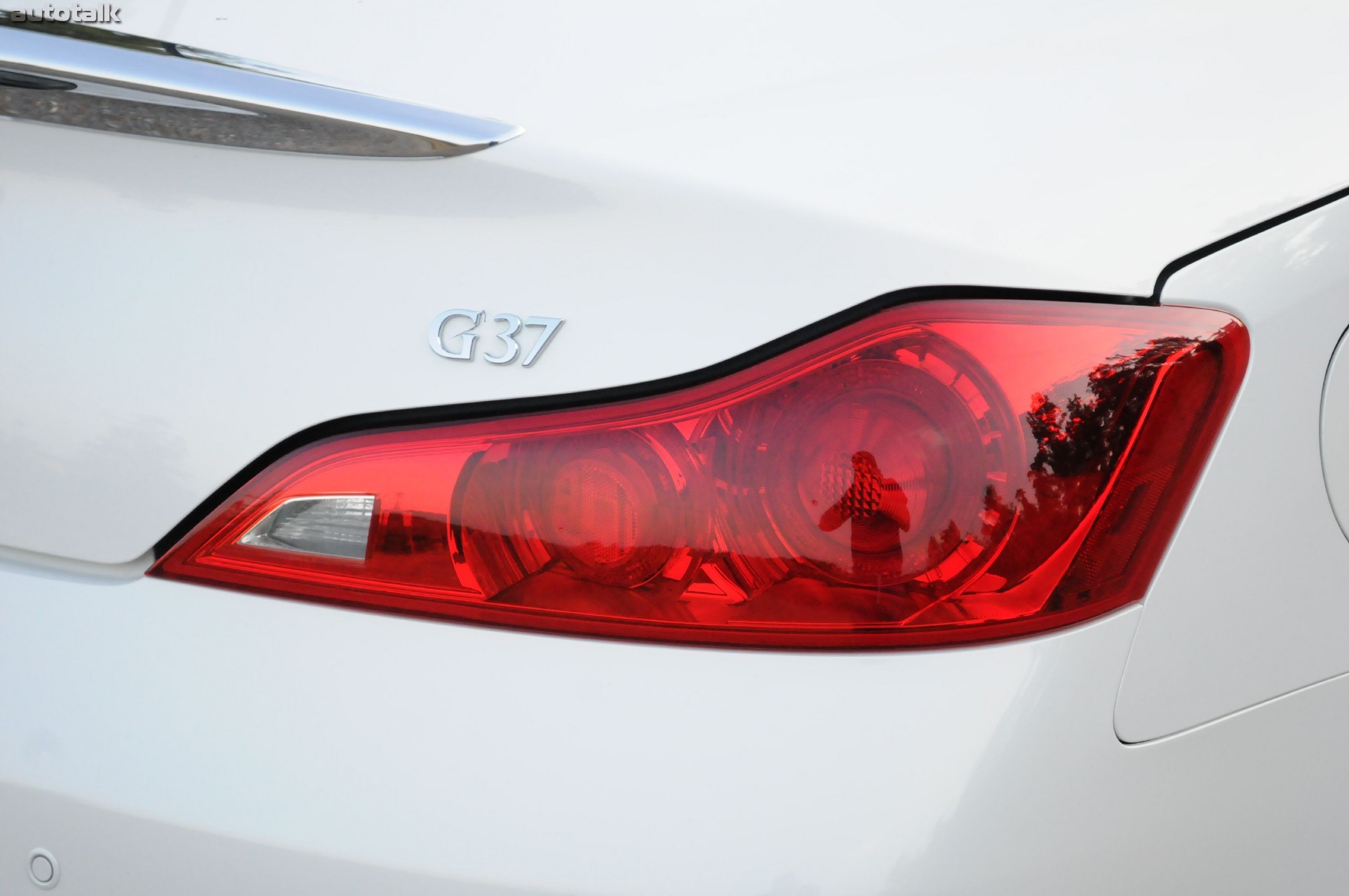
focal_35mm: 82
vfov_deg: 16.5
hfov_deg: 24.6
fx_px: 3088
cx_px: 674
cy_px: 448
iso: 2000
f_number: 5.6
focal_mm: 55
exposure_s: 1/640
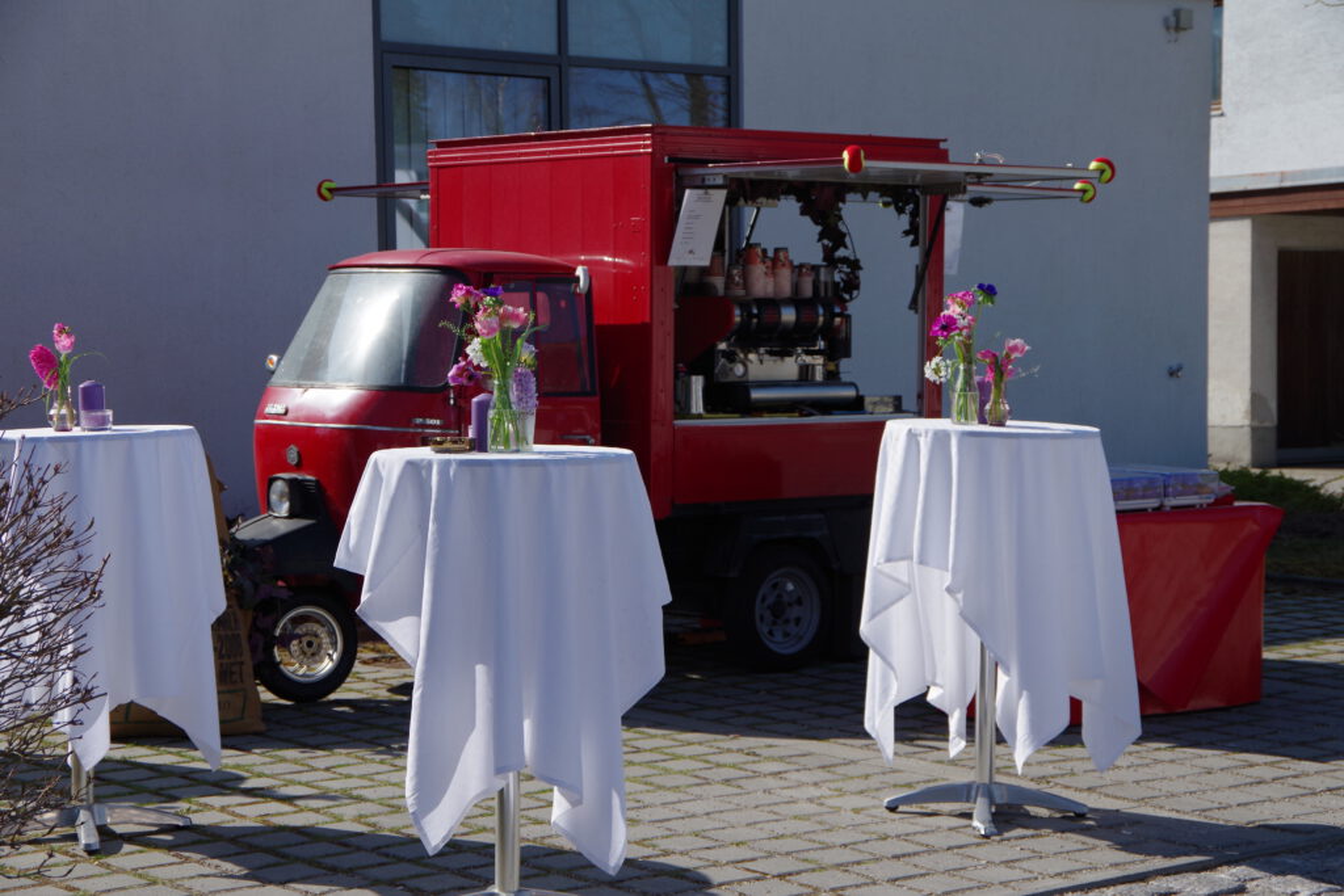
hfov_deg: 28.1
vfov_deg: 18.9
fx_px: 2688
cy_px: 448
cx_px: 672
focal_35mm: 72
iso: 200
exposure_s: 1/800
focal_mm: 48
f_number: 7.1
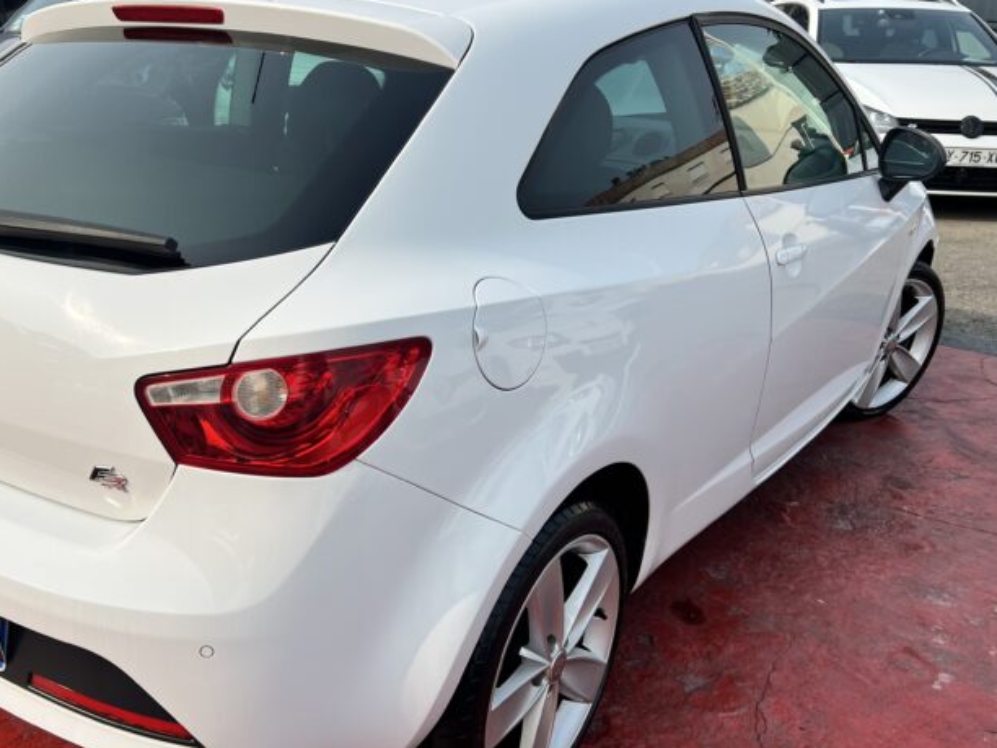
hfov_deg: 53.2
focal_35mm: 34
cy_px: 419
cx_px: 358
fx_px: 979
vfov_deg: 41.7
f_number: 1.5
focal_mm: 5.7
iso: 50
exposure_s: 1/5076
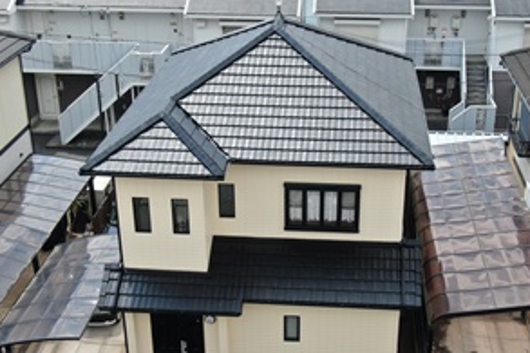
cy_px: 230
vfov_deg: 29.0
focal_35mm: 46
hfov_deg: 42.8
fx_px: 677
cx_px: 275
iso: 100
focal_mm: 6.35
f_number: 3.4
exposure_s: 1/500
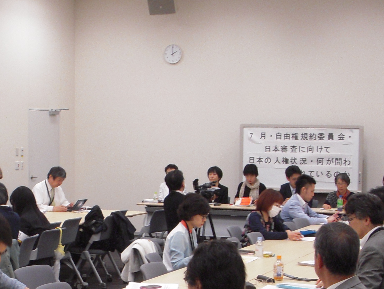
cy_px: 282
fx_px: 932
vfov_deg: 17.2
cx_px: 88
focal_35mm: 84
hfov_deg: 23.0
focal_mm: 6.3
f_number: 3.3
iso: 200
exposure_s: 1/30
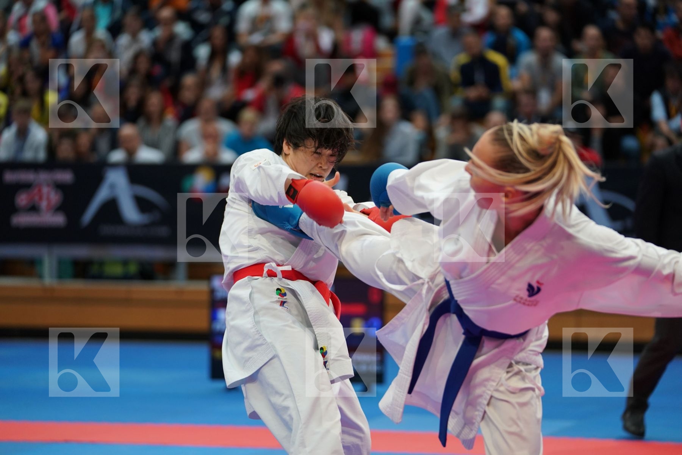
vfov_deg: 10.3
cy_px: 228
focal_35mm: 133
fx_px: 2519
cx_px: 341
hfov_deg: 15.4
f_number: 2.8
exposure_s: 1/1000
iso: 1600
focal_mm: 133
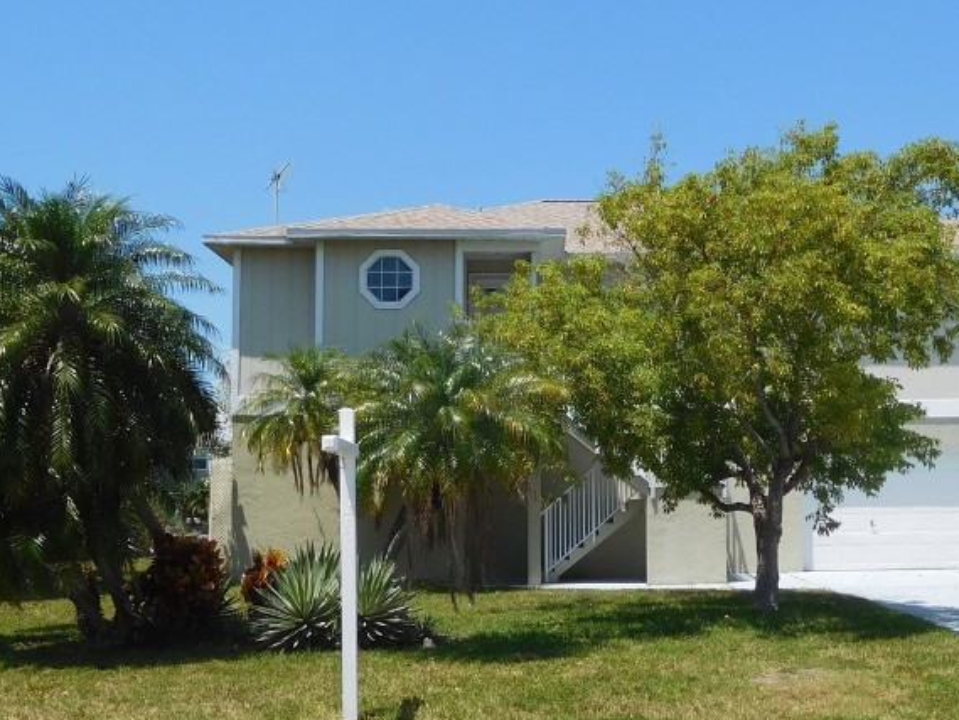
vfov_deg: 32.2
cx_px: 590
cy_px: 401
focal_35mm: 45
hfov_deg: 41.8
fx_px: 1247
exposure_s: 1/500
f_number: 6.8
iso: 125
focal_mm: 4.5
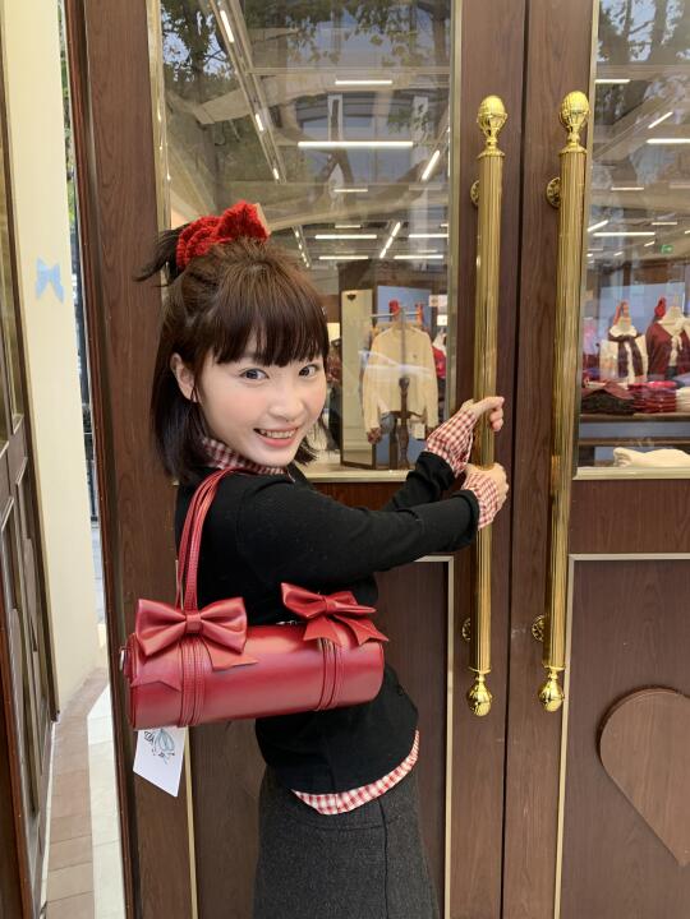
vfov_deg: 67.3
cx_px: 345
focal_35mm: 26
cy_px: 460
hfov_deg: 53.1
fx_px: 691
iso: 100
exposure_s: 1/68
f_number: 1.8
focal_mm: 4.25
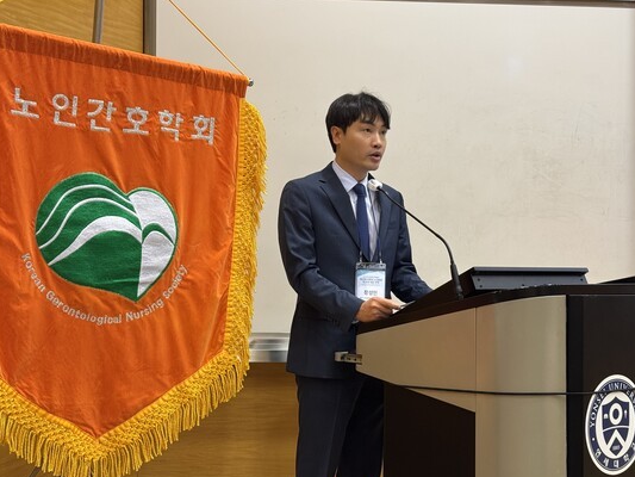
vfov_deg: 27.0
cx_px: 299
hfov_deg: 35.5
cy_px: 247
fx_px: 991
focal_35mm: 54
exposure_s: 1/60
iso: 80
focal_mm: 6.76
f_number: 1.78
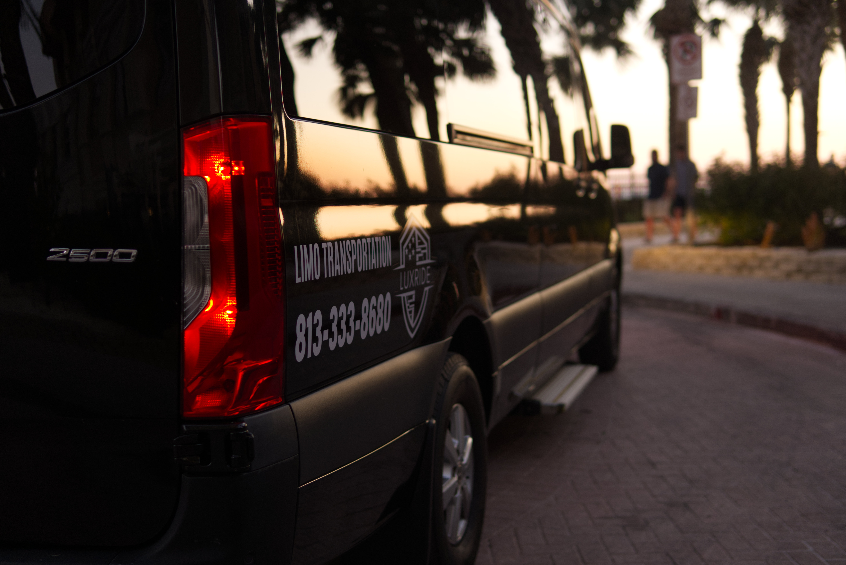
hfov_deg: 43.6
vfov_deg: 29.9
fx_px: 1058
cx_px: 423
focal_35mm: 45
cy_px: 282
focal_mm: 30
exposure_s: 1/200
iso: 250
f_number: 1.8
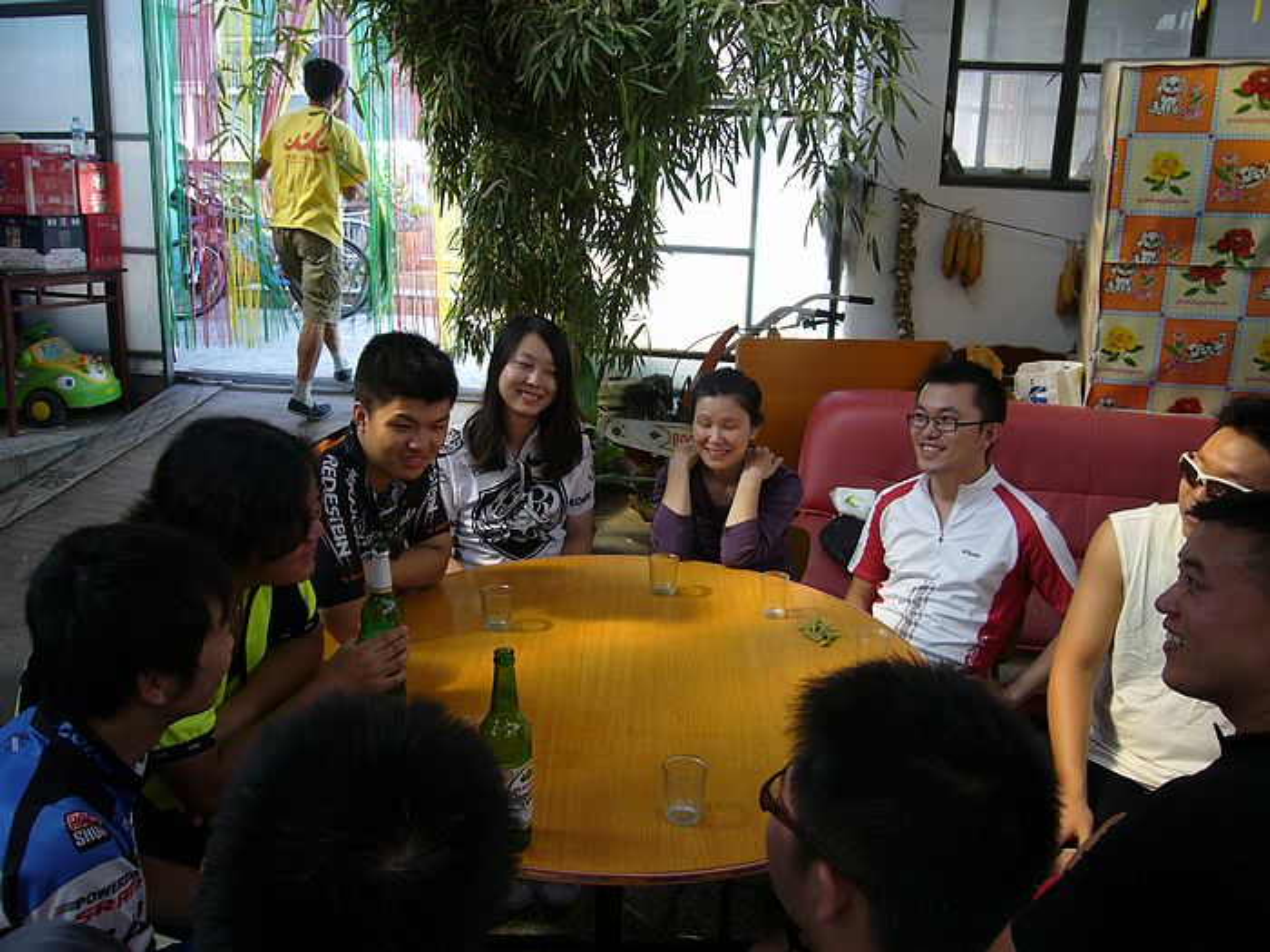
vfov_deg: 49.7
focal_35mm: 28
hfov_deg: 63.4
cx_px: 635
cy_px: 476
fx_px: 1027
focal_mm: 4.6
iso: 80
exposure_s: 1/50
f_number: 2.8
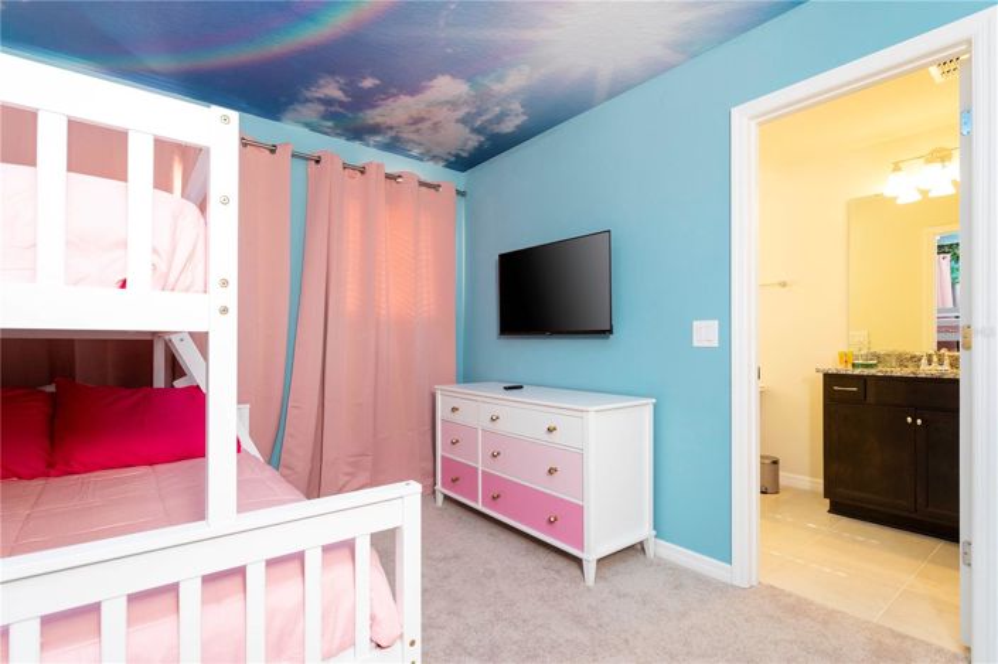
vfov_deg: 70.4
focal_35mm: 17
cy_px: 332
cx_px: 499
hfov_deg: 93.3
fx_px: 471
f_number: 10
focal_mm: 17
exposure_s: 1/30
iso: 1250
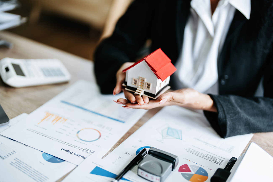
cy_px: 91
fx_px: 379
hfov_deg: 39.6
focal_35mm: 50
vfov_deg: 27.0
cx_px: 136
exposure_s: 1/250
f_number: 1.2
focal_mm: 50
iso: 160
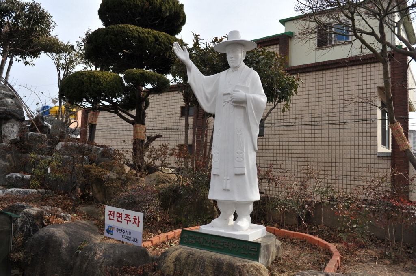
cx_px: 208
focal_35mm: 28
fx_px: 323
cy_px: 138
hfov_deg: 65.5
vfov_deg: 46.3
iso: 200
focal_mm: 28
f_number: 3.5
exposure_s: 1/1600
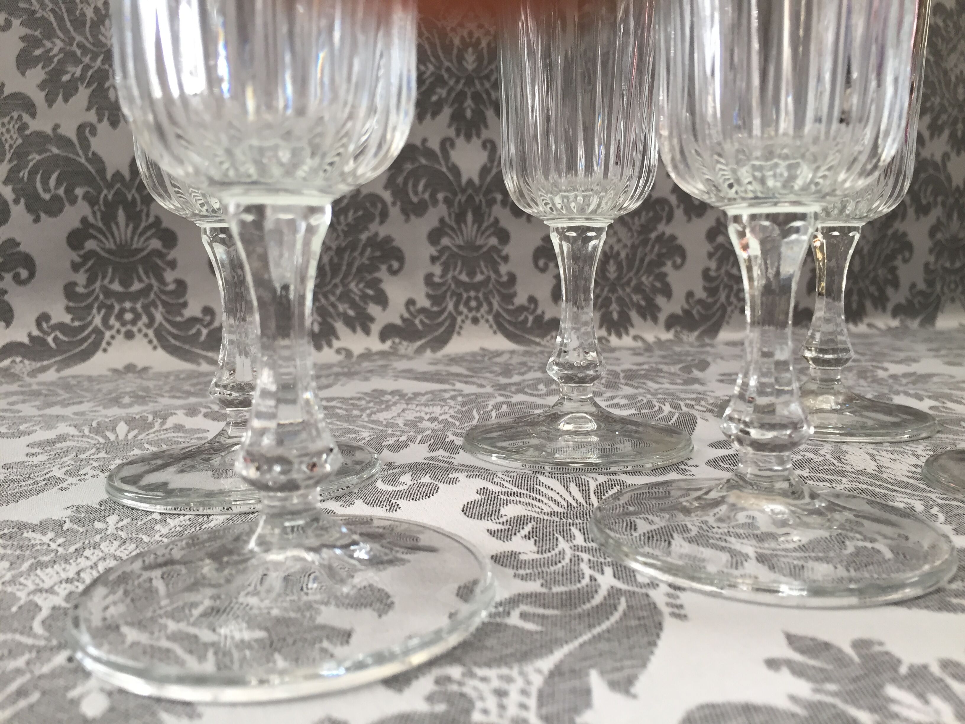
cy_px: 362
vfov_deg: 48.2
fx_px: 808
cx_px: 482
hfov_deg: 61.7
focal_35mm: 29
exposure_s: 1/33
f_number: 2.2
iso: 32
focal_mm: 4.15
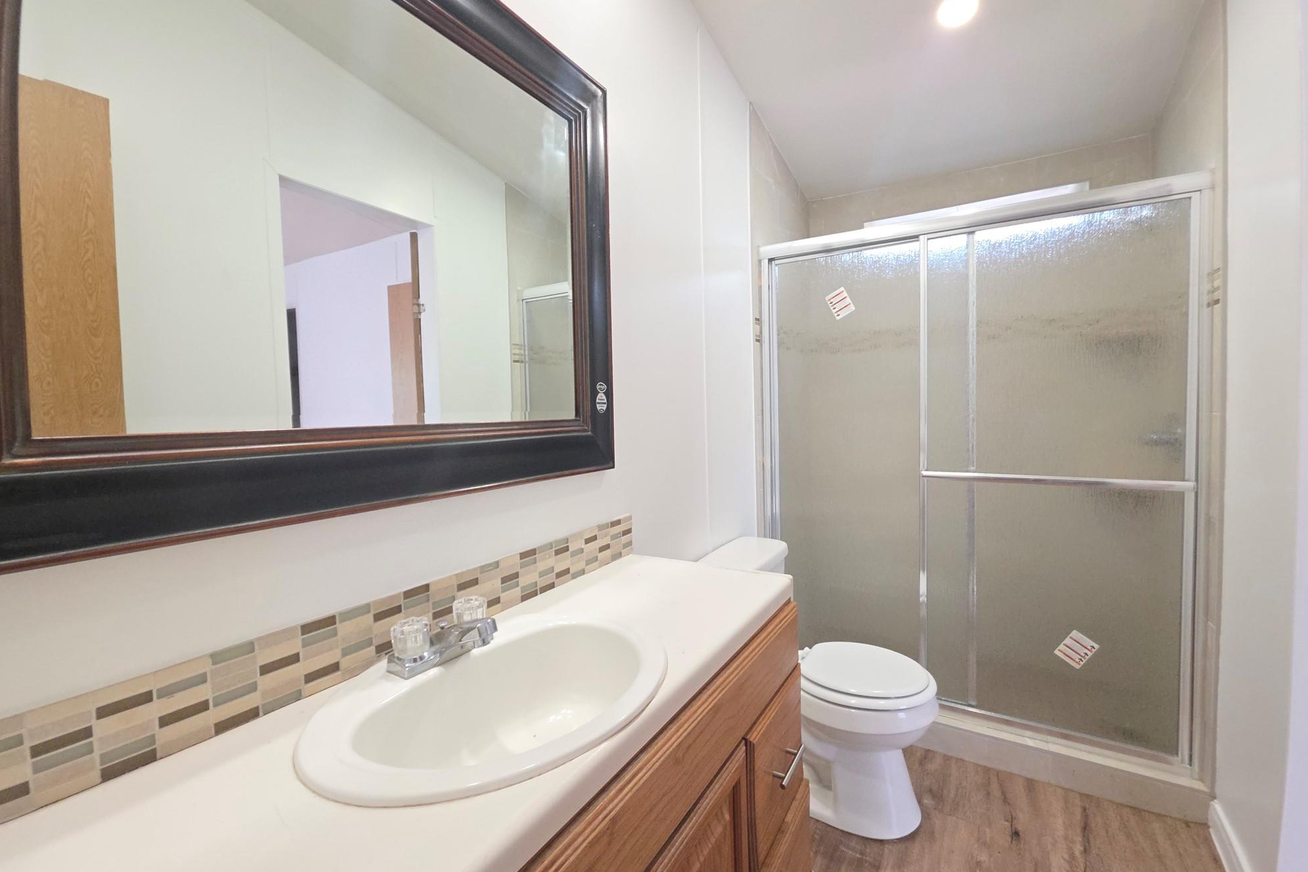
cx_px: 670
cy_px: 440
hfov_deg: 104.2
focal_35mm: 14
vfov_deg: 81.2
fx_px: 509
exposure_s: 1/60
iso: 160
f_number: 1.9
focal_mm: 2.2
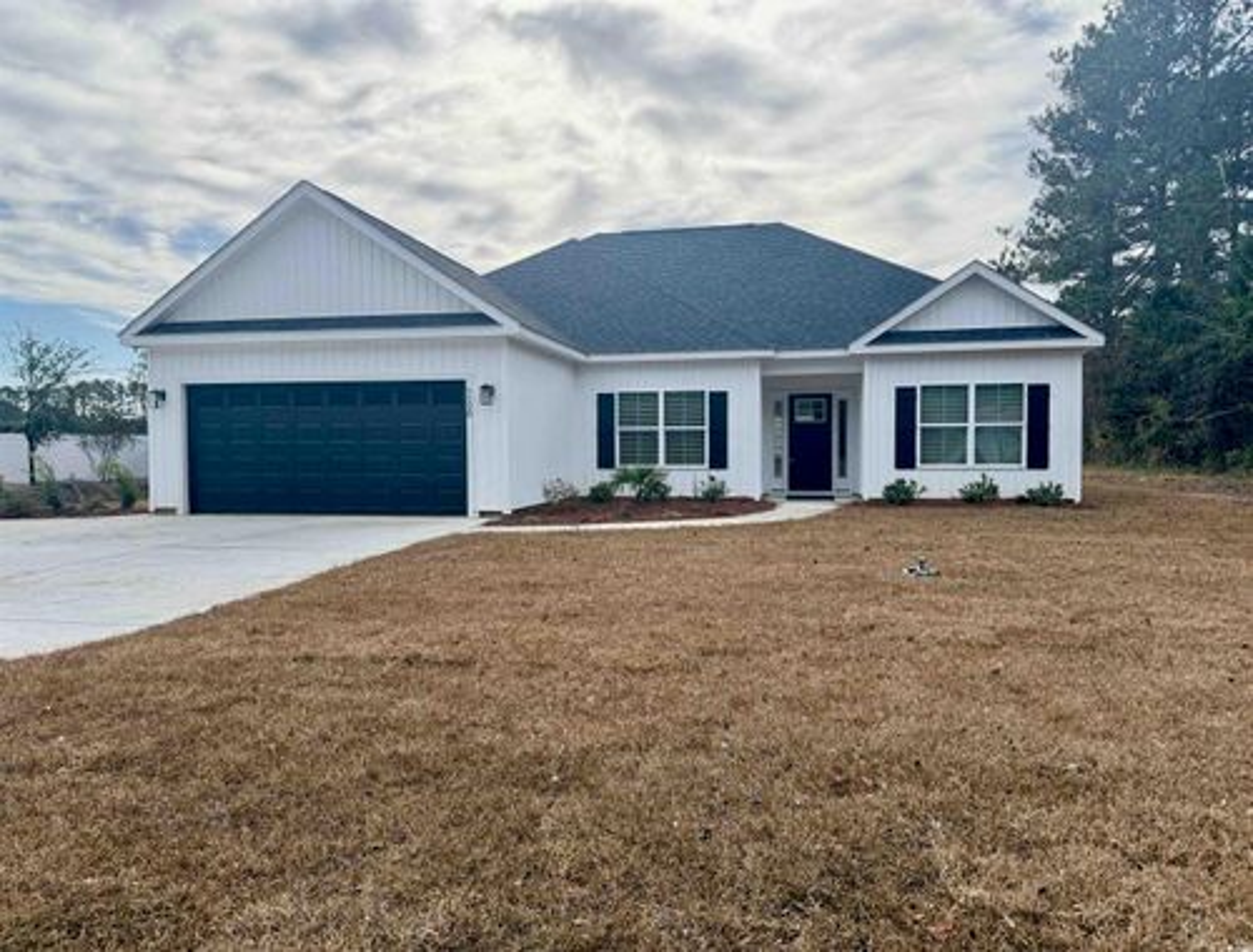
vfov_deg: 57.2
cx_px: 626
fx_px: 873
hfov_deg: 71.3
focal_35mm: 24
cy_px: 476
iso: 100
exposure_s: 1/2525
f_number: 1.78
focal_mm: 6.76
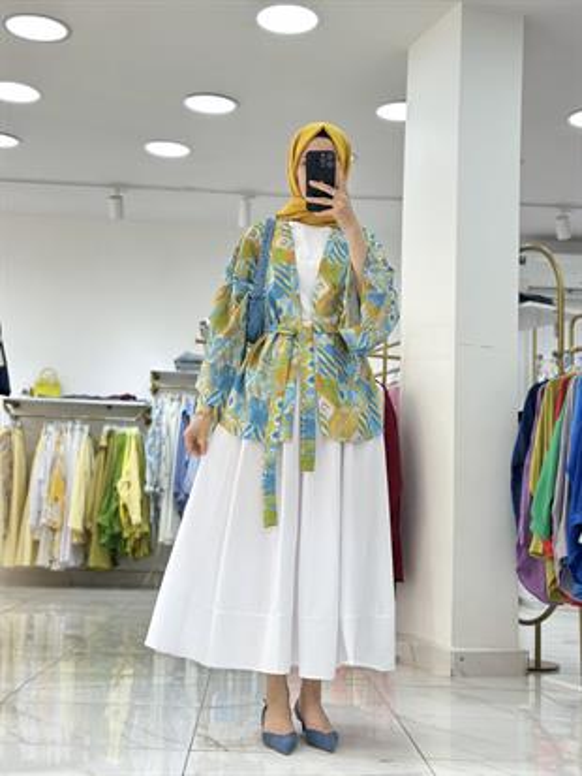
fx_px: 1075
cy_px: 388
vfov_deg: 39.6
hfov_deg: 30.3
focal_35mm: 48
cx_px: 291
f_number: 1.78
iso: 80
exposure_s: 1/208
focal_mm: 6.86
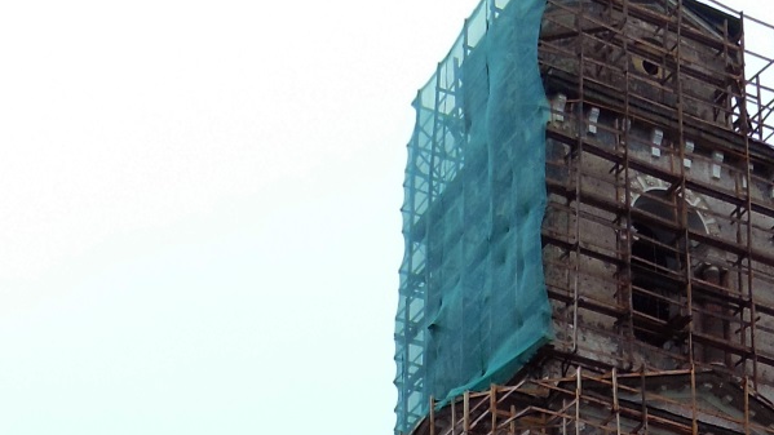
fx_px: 1868
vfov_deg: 12.1
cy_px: 812
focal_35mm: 91
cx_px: 607
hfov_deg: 23.1
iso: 125
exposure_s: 1/200
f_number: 3.5
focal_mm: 4.5
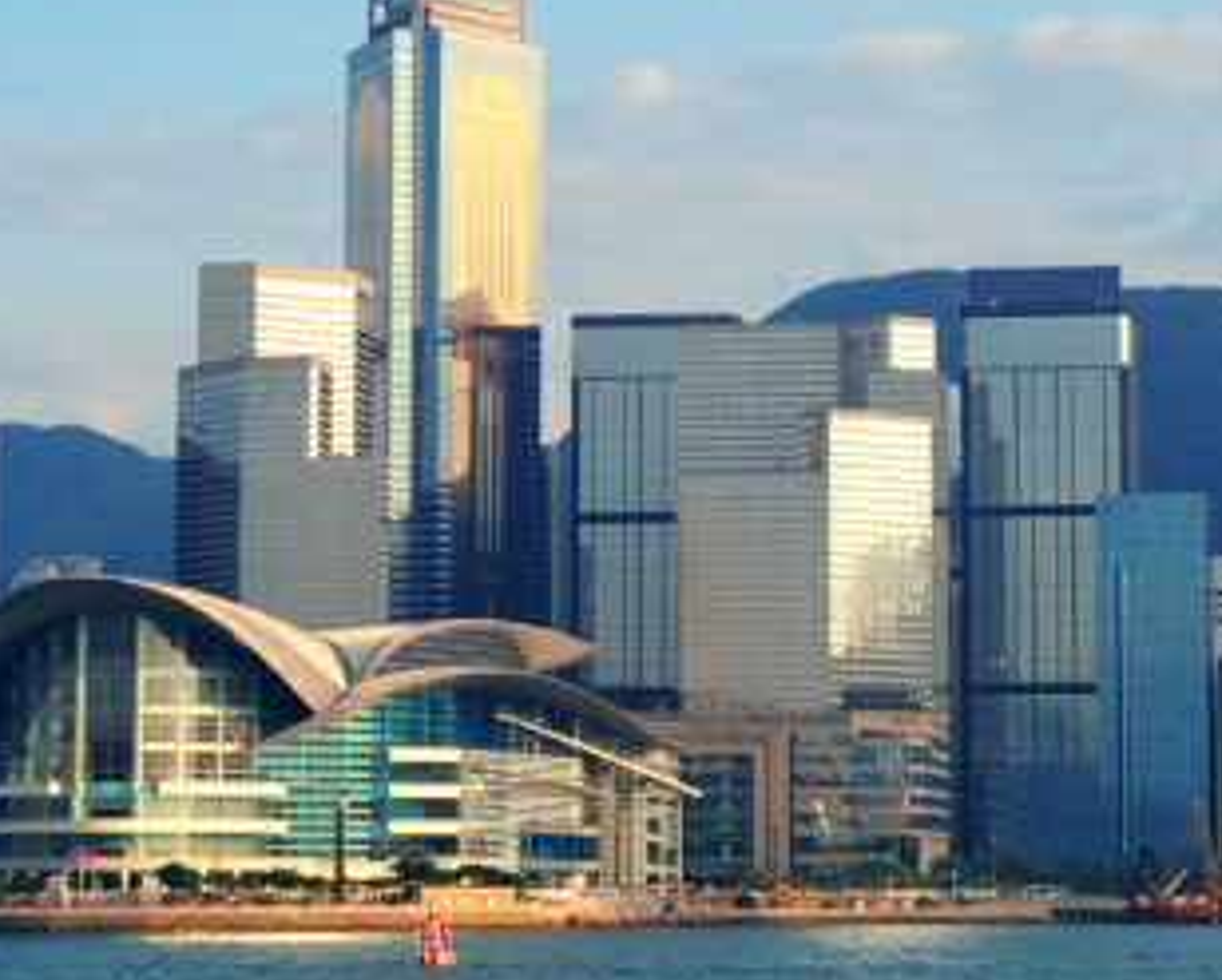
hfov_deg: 14.0
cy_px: 220
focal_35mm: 137
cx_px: 742
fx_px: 4960
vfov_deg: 11.3
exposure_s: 1/350
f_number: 8
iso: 200
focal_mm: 44
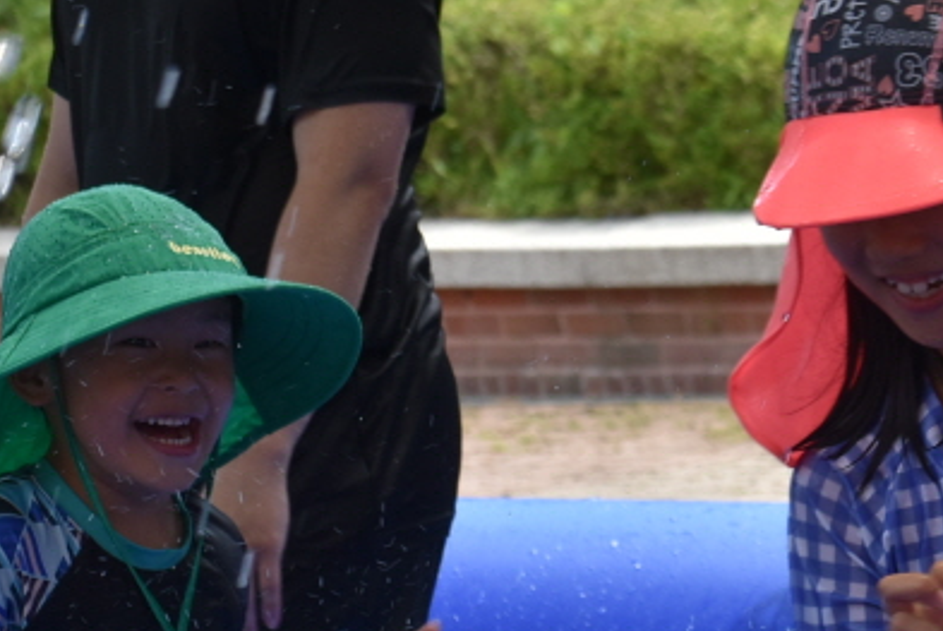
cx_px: 943
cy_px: 449
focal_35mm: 305
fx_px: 7998
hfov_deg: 6.7
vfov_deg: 4.5
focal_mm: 80
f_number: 8
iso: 360
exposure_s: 1/250
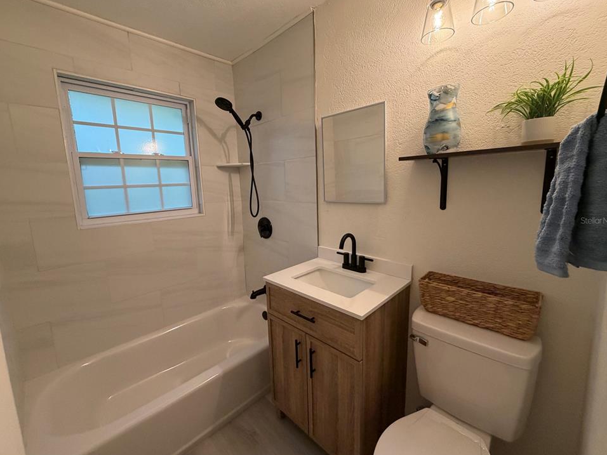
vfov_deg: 81.7
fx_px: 263
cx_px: 294
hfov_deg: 98.1
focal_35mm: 15
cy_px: 220
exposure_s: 1/120
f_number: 2.2
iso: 320
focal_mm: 2.22
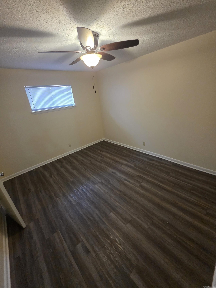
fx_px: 108
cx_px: 108
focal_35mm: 13
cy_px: 144
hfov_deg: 89.9
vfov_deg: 106.2
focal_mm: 2.2
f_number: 1.9
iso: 500
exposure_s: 1/100
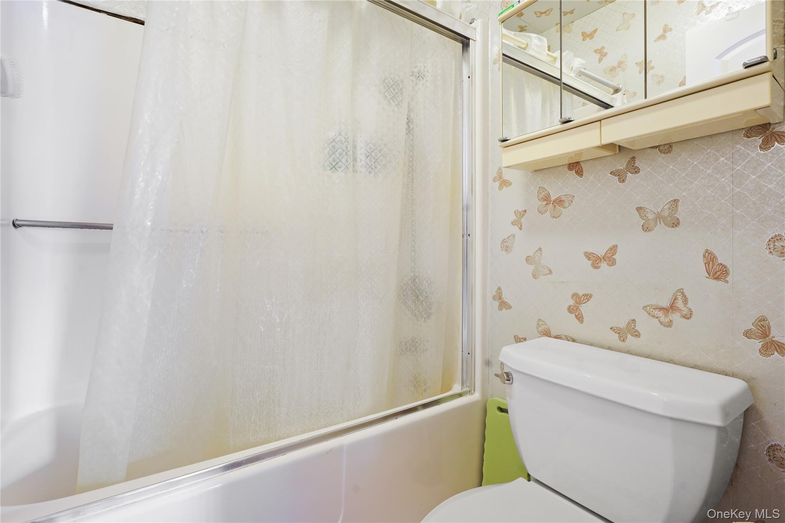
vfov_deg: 73.7
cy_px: 262
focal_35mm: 16
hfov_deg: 96.7
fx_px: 349
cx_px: 392
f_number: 9
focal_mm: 16
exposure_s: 1/1.67
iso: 400
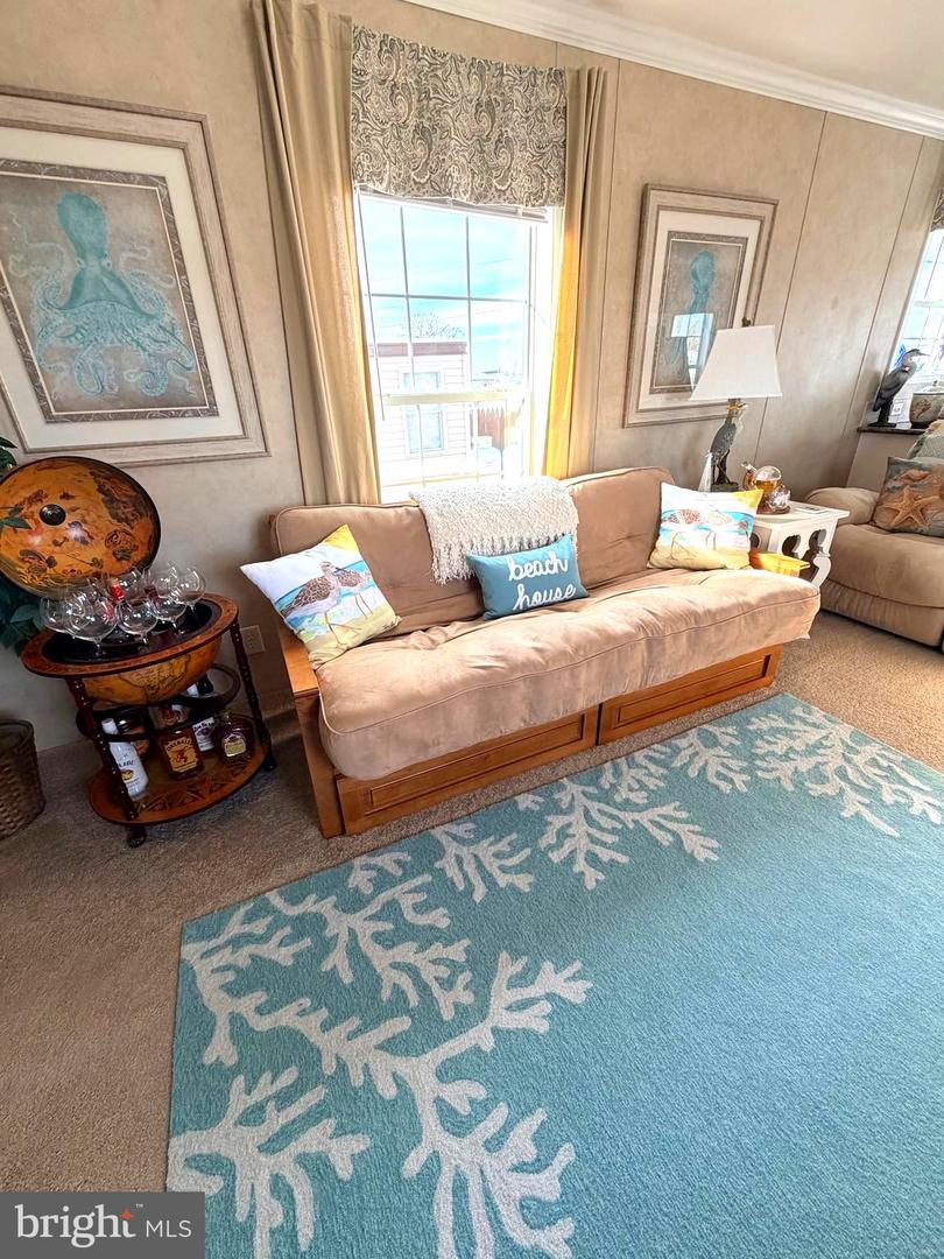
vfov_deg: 102.1
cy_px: 630
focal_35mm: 14
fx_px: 509
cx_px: 472
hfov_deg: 85.7
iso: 125
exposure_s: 1/121
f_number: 2.2
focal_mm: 2.22
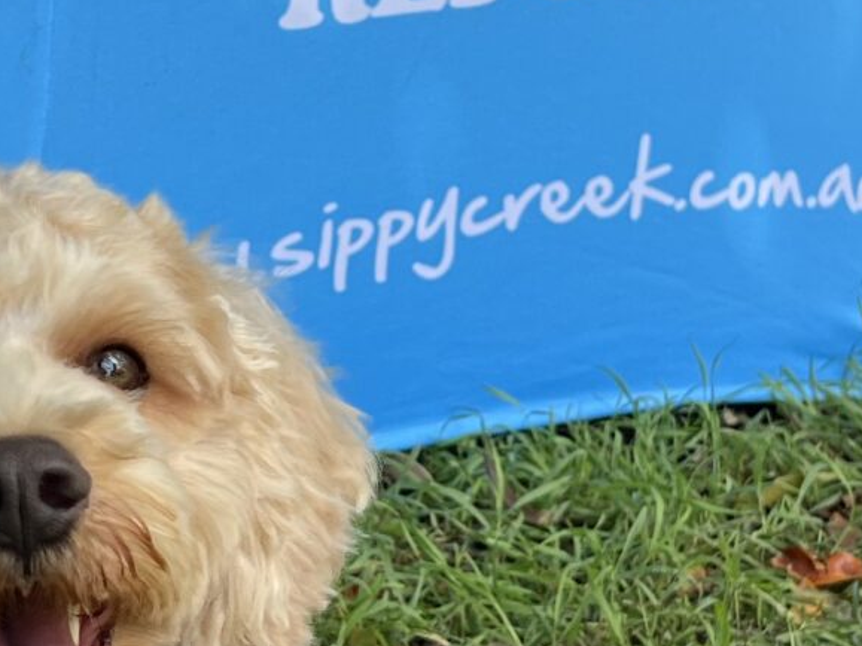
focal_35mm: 115
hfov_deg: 17.1
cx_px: 305
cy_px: 487
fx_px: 2863
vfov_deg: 12.8
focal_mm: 5.7
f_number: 1.5
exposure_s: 1/853
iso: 50
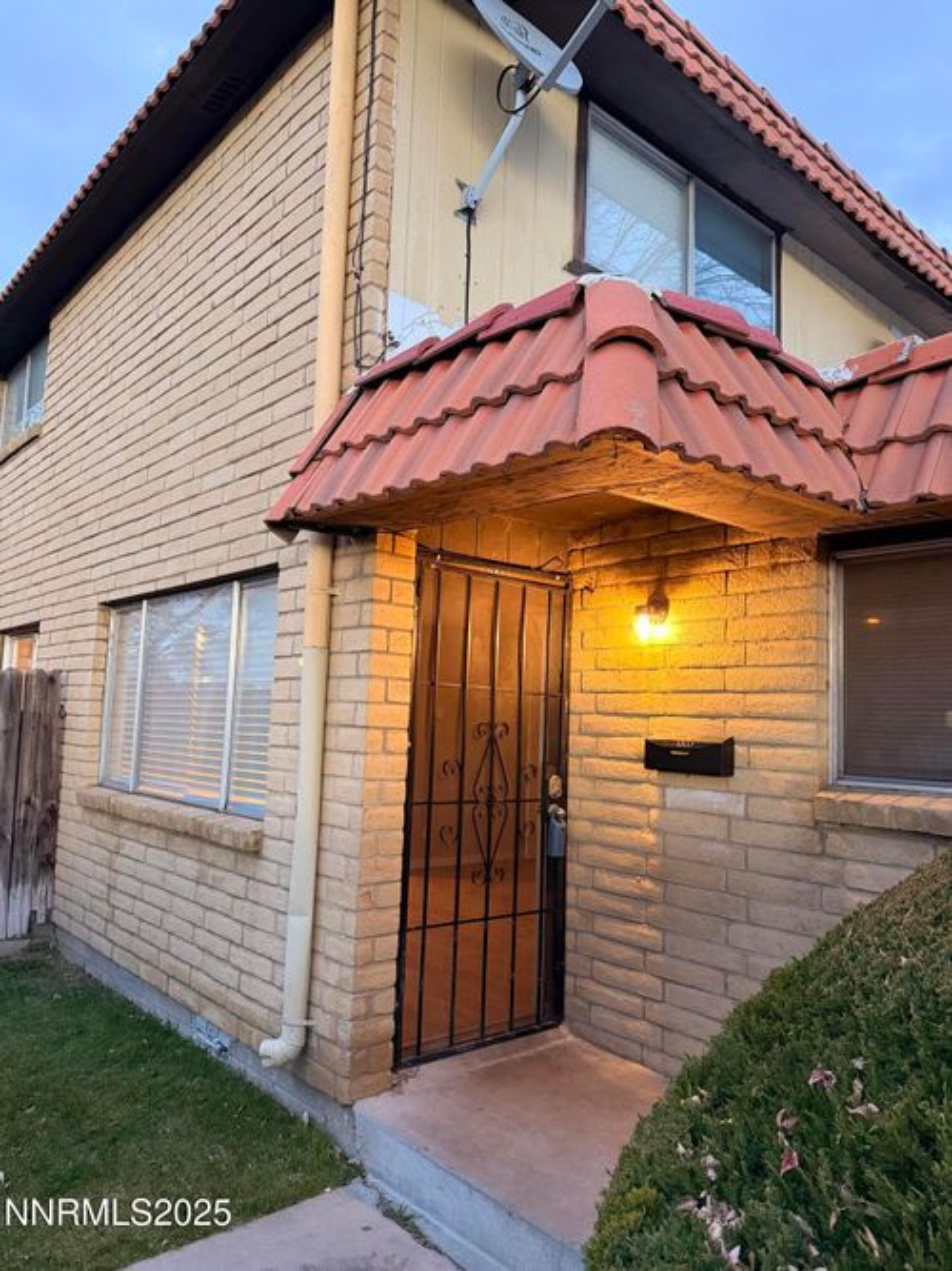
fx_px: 880
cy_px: 636
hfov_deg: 56.8
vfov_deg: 71.6
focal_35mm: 24
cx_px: 476
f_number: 1.78
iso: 640
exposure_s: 1/40
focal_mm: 6.76
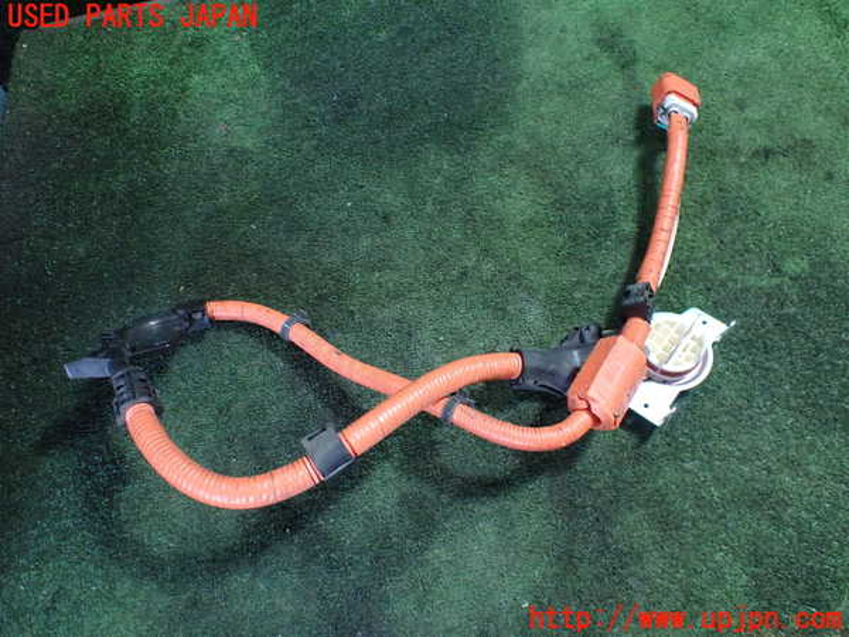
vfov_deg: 46.8
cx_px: 424
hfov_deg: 60.0
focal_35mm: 30
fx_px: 736
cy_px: 318
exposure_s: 1/100
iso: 800
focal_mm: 5.4
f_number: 2.3
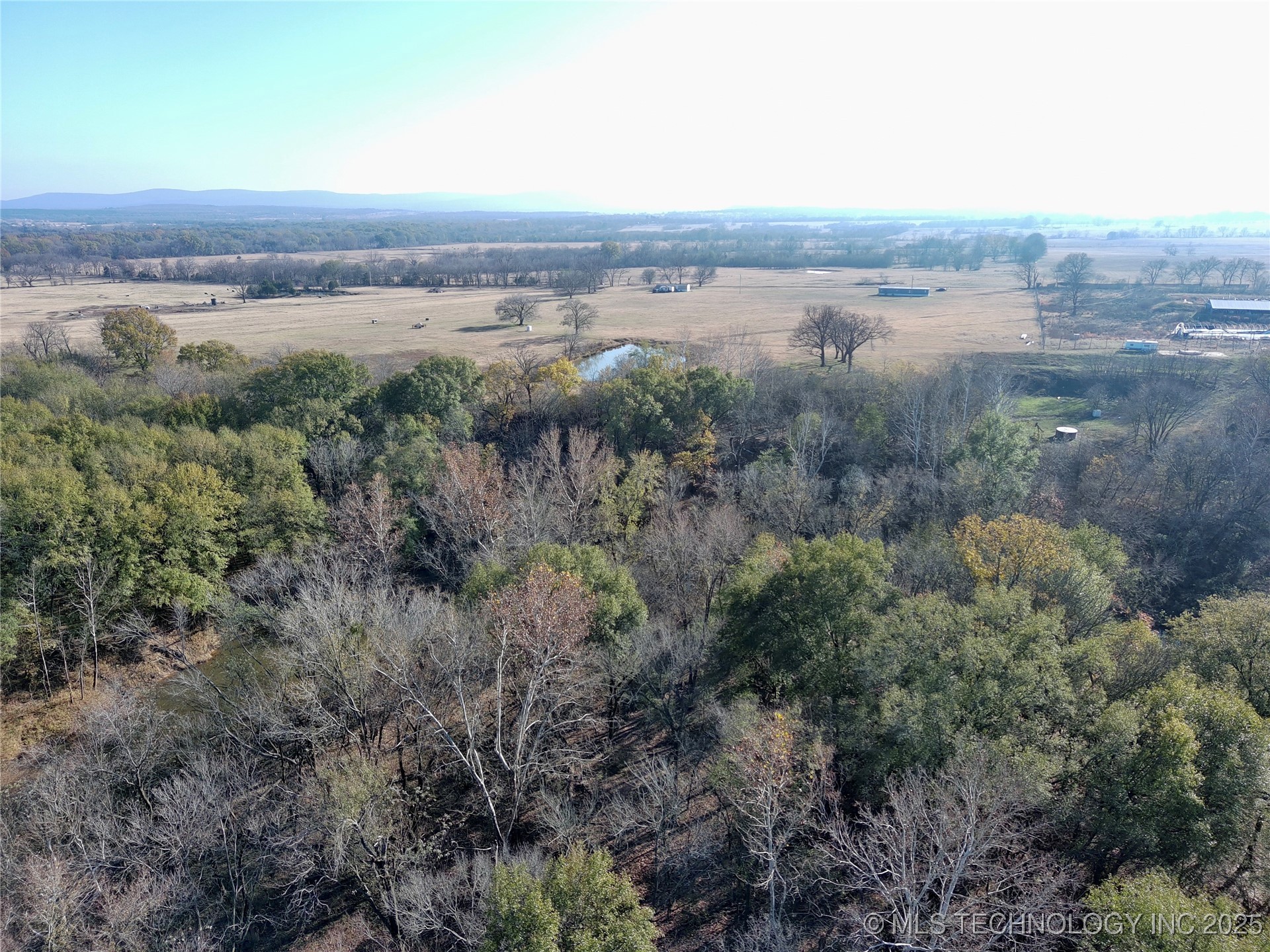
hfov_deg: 73.9
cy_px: 476
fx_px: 844
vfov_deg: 58.9
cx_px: 635
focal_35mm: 23
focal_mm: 6.67
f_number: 1.9
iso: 105
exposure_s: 1/1742
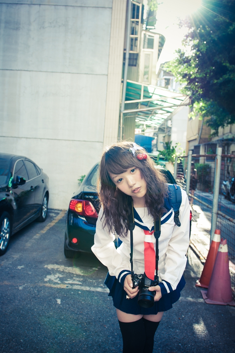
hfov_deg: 36.8
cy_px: 176
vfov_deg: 53.2
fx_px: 353
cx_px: 118
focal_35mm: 36
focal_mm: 24
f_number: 4.5
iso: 200
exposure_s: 1/200
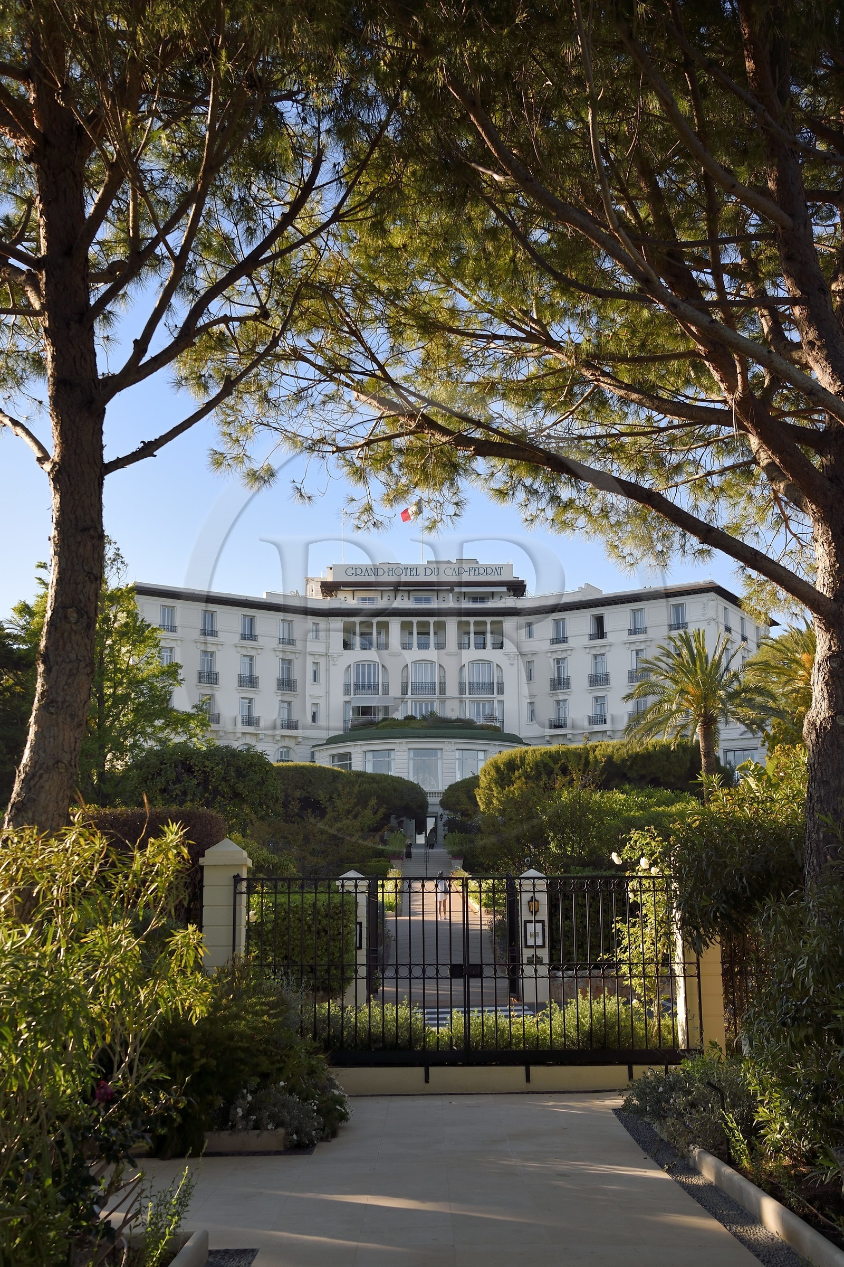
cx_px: 422
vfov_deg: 48.5
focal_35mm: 40
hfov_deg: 33.4
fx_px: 1407
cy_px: 634
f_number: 8
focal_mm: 40
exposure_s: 1/320
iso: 250
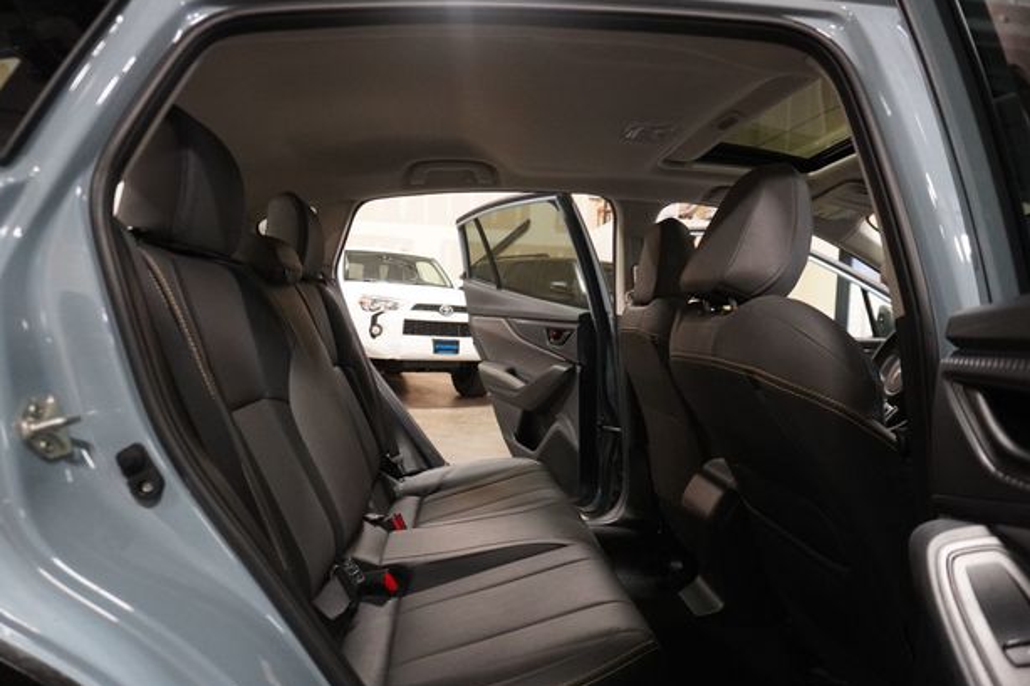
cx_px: 523
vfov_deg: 51.3
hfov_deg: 71.5
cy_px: 340
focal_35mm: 25
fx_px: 715
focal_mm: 16
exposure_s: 1/60
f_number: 4
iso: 3200
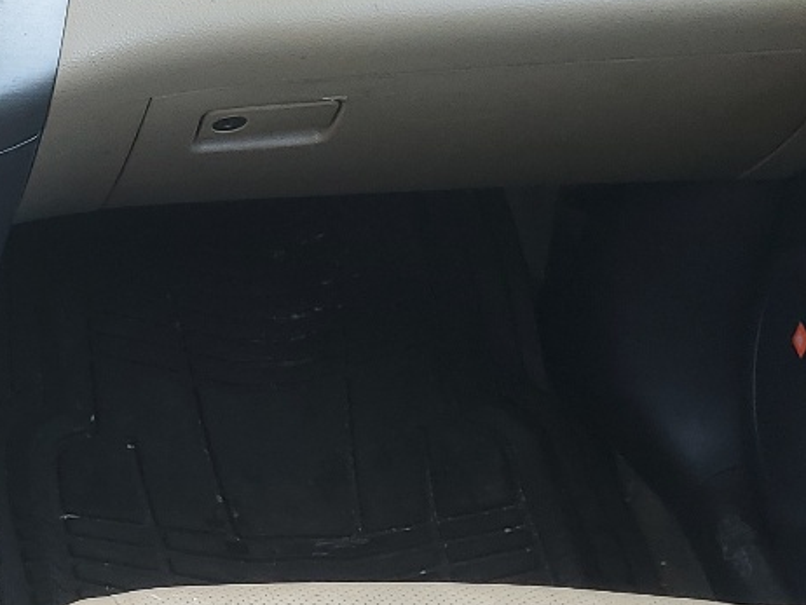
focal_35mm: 90
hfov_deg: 19.9
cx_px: -248
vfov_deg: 16.4
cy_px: 382
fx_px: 2097
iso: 50
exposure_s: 1/156
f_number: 1.5
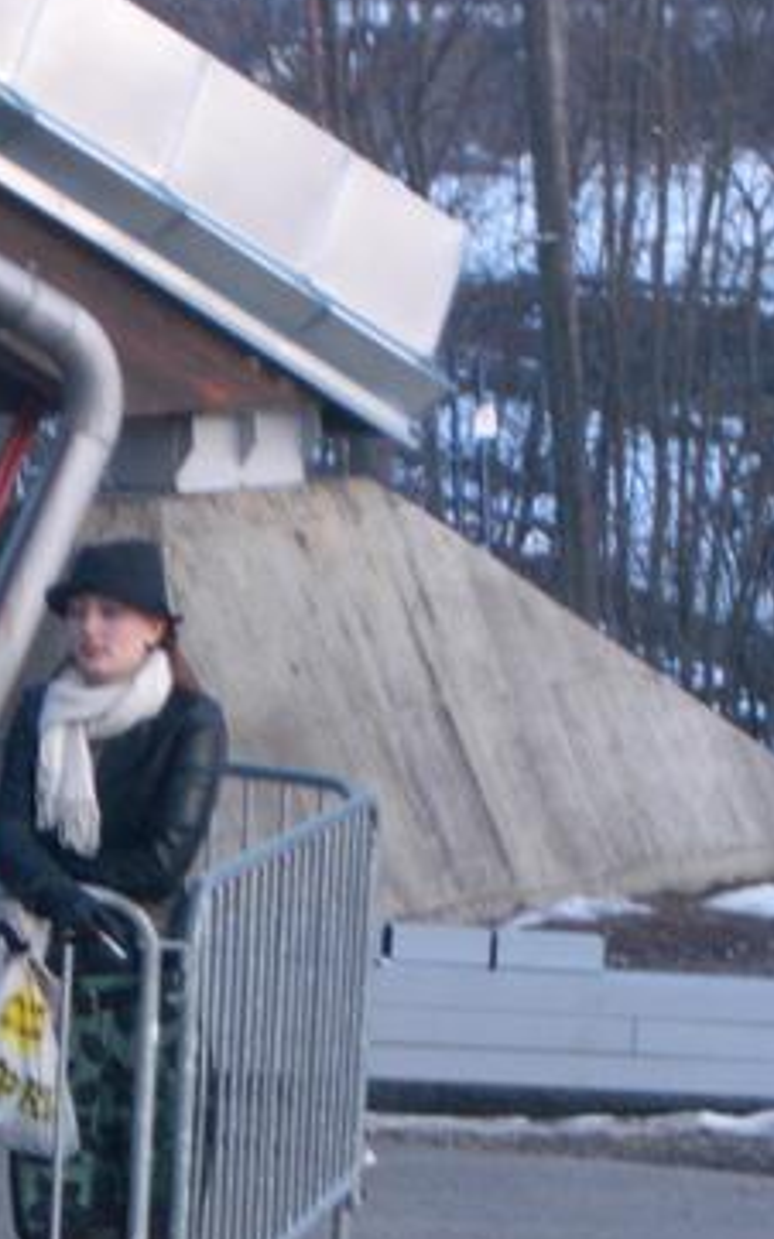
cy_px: 876
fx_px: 6654
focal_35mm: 197
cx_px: 130
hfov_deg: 6.6
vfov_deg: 10.6
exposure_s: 1/13
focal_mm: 17.4
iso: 100
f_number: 4.8
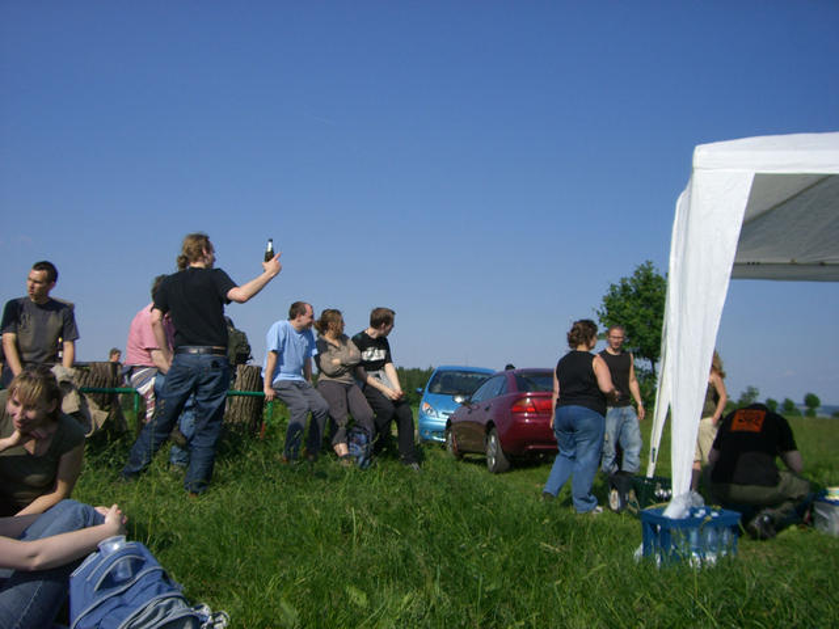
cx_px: 420
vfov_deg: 37.7
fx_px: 921
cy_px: 314
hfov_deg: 49.0
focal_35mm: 38
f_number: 4.3
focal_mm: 6.2
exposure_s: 1/1000
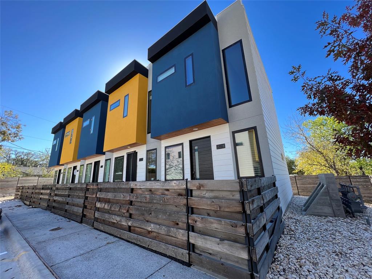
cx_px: 186
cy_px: 140
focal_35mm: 13
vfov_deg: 89.9
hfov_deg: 106.2
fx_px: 140
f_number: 1.8
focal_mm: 1.57
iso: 32
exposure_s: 1/382
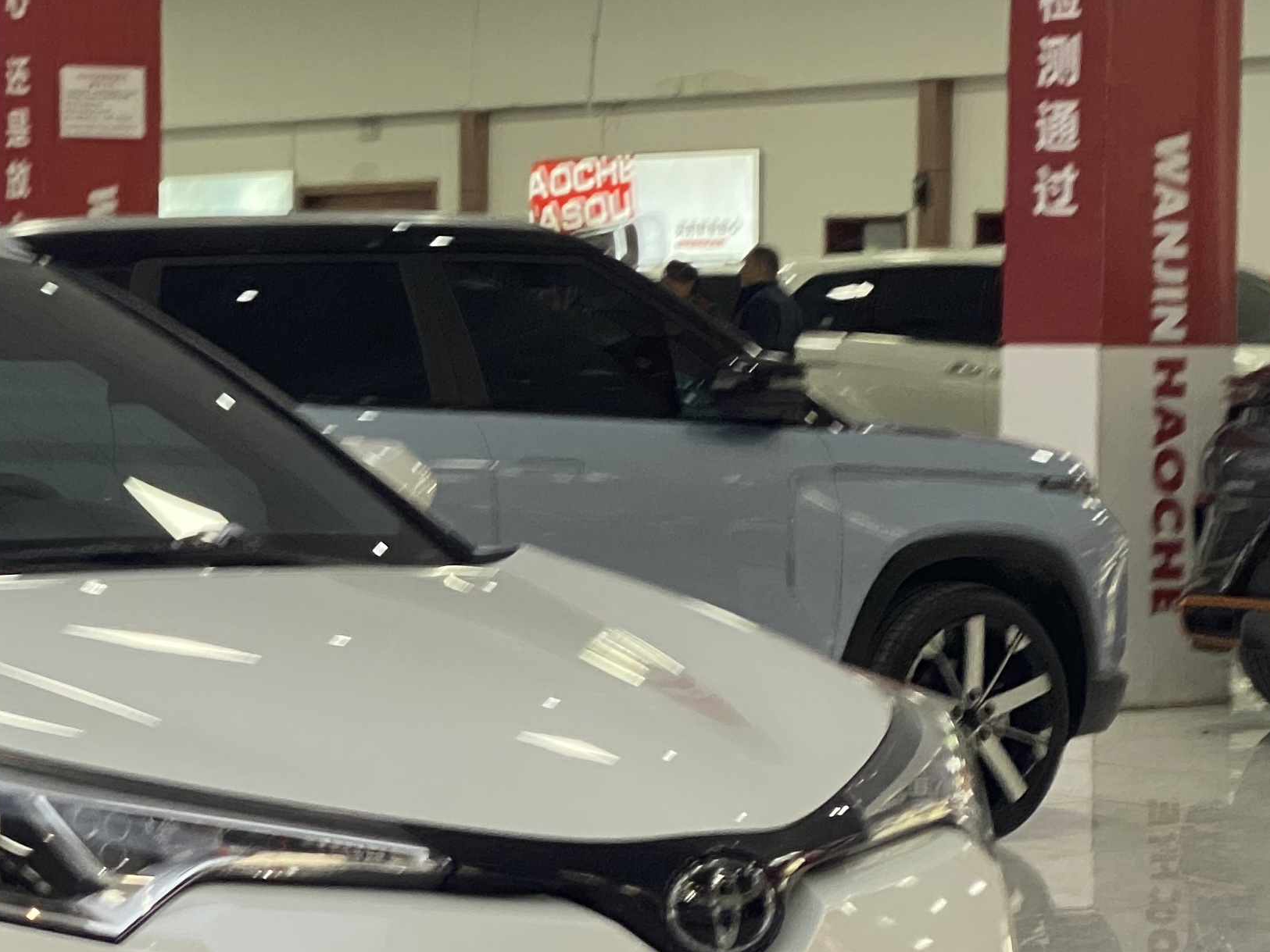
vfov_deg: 11.5
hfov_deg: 14.9
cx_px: -157
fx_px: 4733
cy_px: 666
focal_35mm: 129
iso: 125
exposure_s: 1/100
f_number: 2
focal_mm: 6
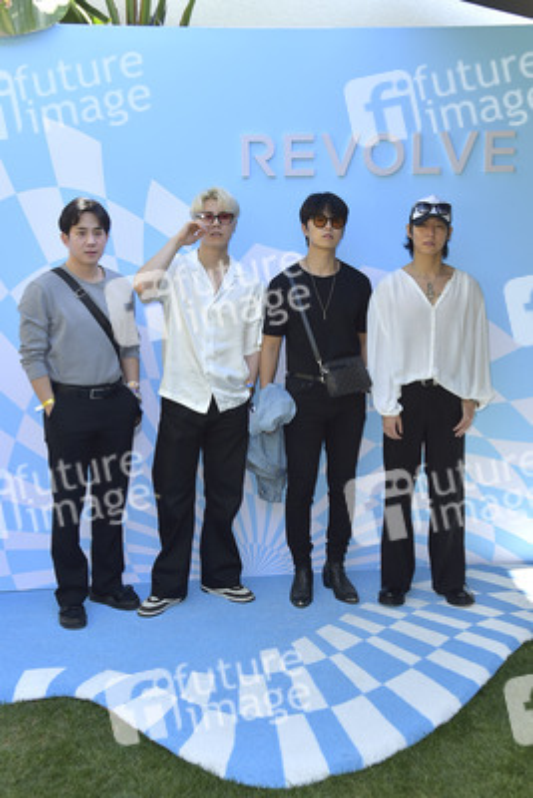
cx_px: 266
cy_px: 399
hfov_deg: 30.5
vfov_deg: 44.5
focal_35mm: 44
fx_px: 976
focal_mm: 44
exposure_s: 1/250
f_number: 6.3
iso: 320
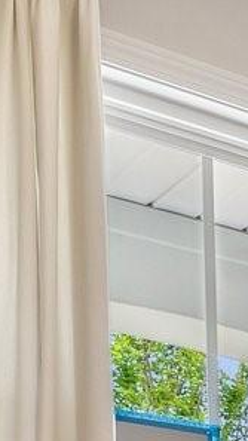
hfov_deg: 7.8
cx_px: 989
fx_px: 1181
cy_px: 679
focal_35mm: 101
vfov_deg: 18.5
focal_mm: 14
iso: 160
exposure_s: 1/50
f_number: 7.1
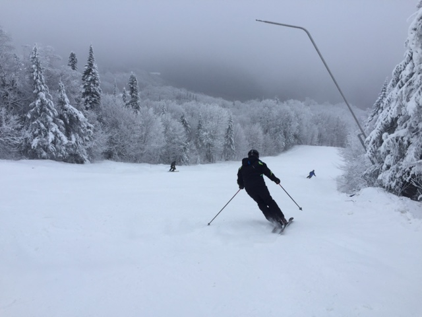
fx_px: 354
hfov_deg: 61.7
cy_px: 158
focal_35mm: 29
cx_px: 211
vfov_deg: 48.2
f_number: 2.2
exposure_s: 1/775
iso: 32
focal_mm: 4.15
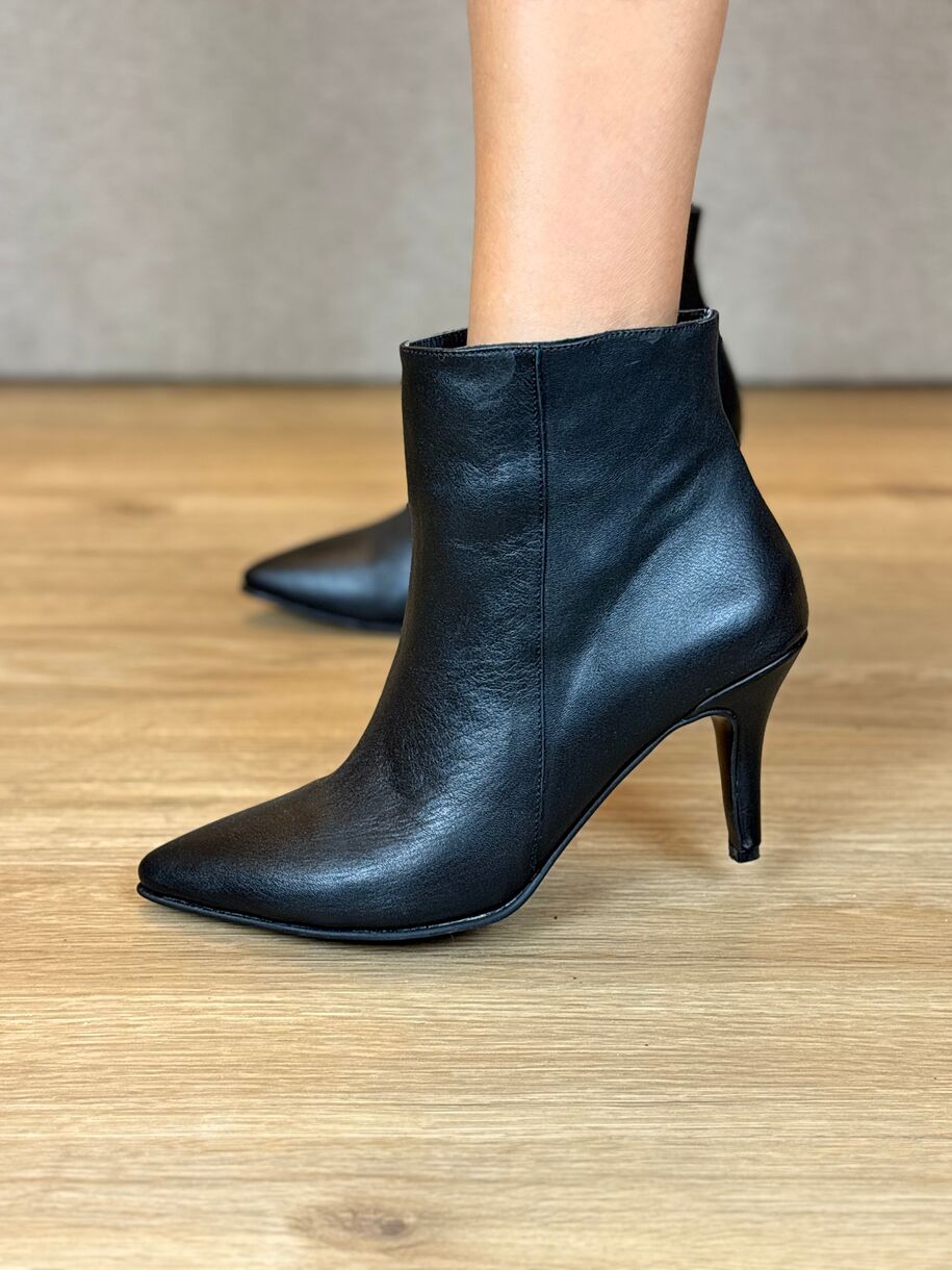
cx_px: 476
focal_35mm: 52
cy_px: 635
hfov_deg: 28.0
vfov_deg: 36.8
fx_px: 1907
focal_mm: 5.96
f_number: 1.6
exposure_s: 1/50
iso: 64
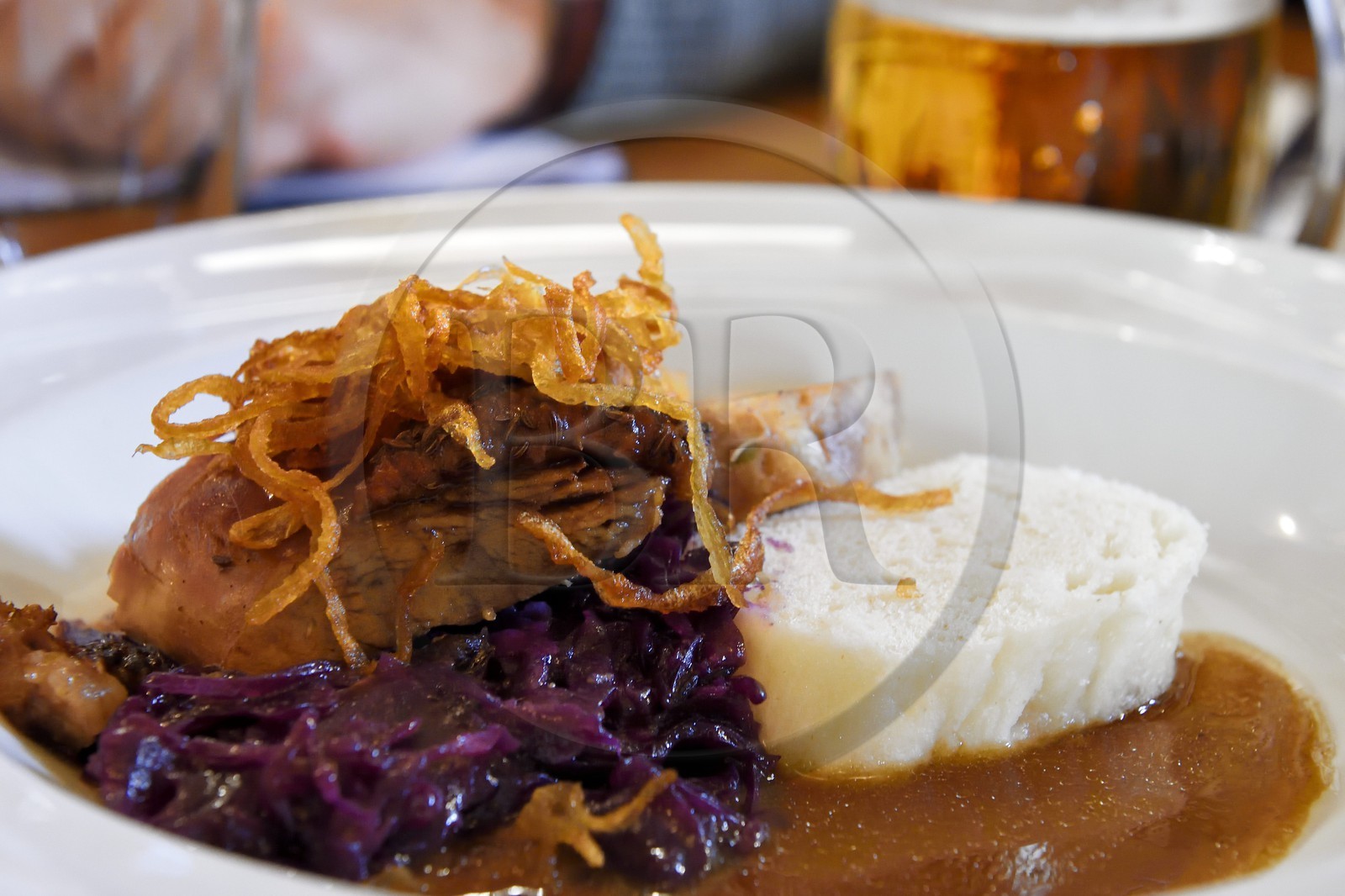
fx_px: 2615
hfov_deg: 28.8
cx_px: 672
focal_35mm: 70
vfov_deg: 19.4
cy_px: 448
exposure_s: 1/40
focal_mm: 70
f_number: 8
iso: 5000
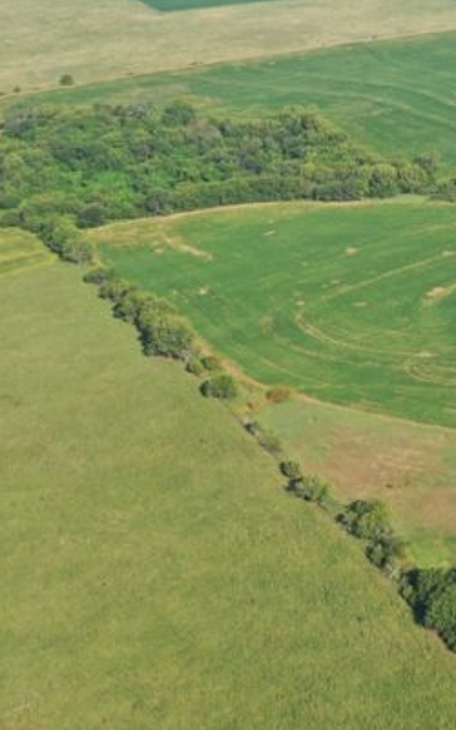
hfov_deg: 15.4
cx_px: 815
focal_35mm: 73
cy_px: 218
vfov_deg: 28.0
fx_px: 1452
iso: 100
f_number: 3.2
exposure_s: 1/1000
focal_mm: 10.26
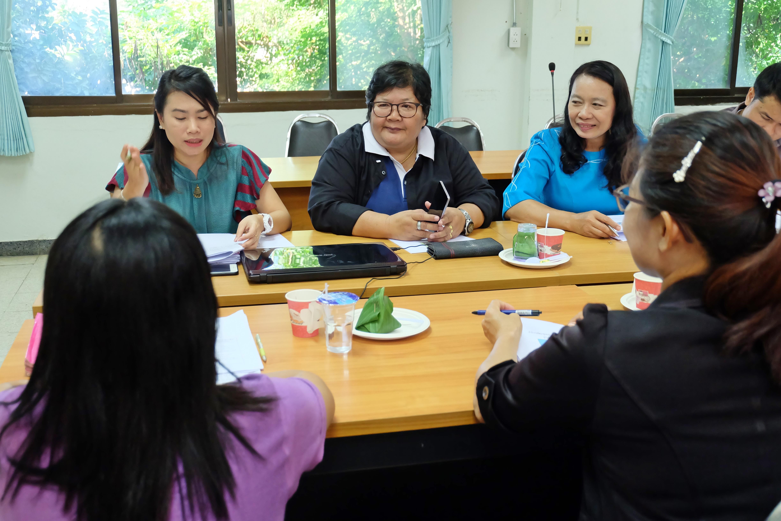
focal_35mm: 40
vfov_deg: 33.4
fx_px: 868
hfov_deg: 48.5
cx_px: 390
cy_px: 260
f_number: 4.5
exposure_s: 1/60
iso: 3200
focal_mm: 26.9
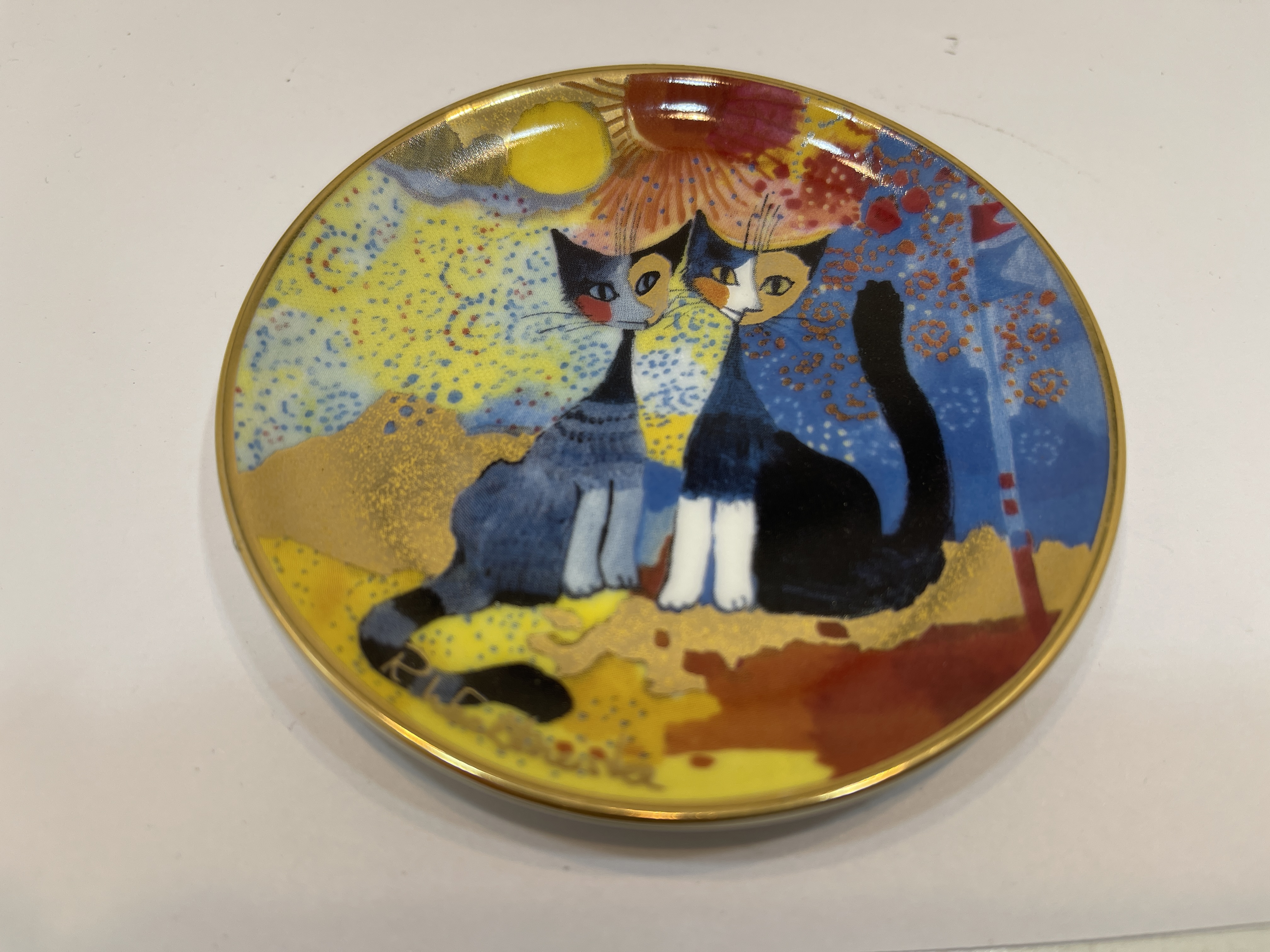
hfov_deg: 69.4
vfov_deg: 54.9
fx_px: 917
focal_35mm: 25
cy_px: 476
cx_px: 635
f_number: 1.6
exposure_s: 1/202
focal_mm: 5.1
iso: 32
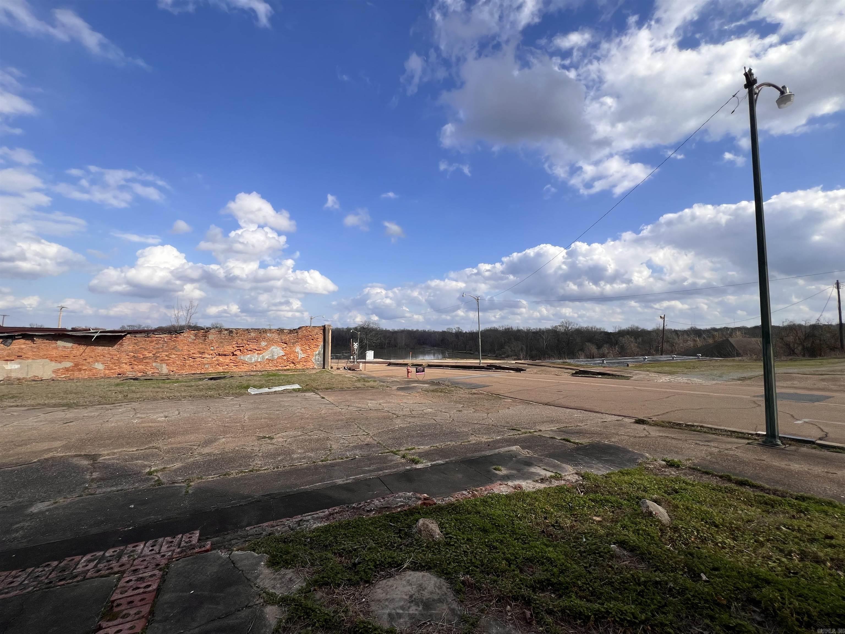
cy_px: 317
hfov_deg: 106.2
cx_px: 422
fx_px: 317
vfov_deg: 89.9
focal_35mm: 13
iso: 32
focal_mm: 1.57
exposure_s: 1/1946
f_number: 1.8
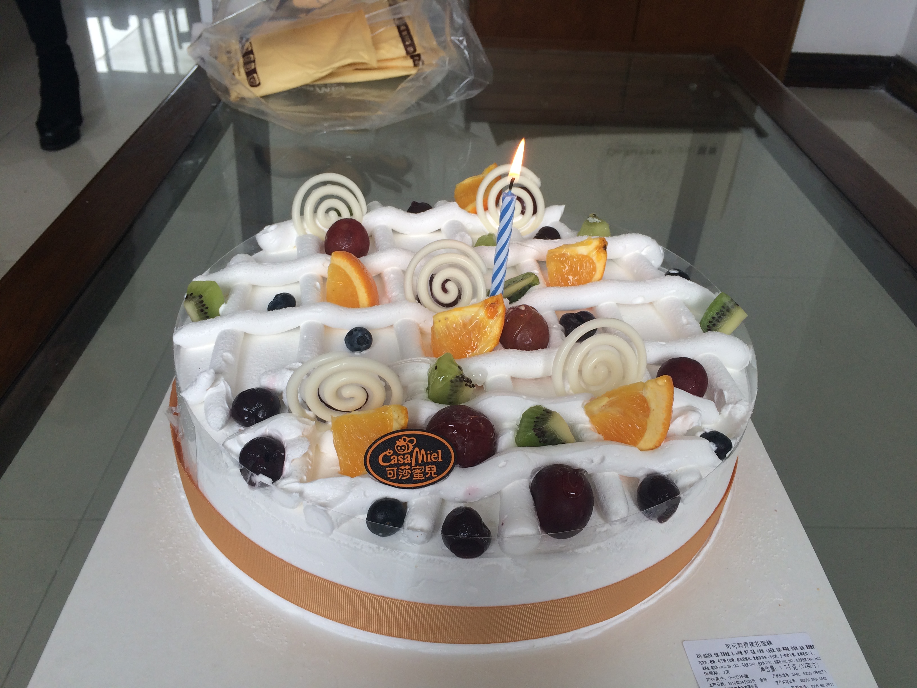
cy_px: 344
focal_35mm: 29
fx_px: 768
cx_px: 458
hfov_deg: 61.7
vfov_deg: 48.2
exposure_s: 1/107
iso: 32
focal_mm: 4.15
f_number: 2.2
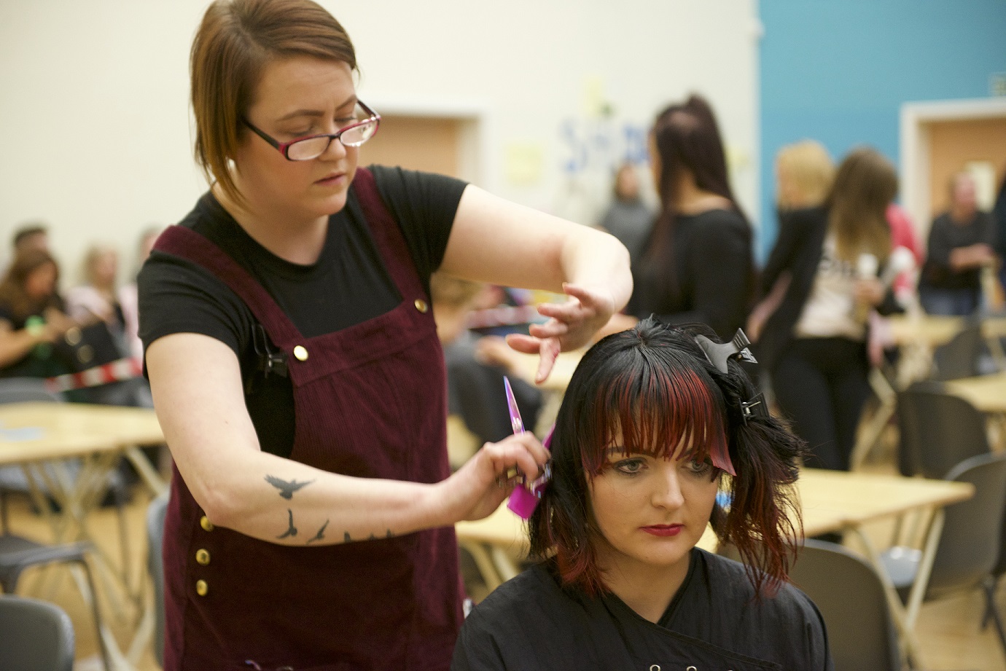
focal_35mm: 70
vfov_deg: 19.5
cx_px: 503
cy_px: 336
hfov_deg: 28.8
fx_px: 1957
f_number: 2.8
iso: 4000
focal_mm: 70
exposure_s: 1/125
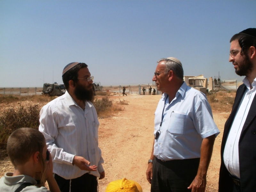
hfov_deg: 51.4
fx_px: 266
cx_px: 128
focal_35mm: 36
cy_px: 96
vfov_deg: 39.7
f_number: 5.6
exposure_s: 1/1250
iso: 100
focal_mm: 6.3
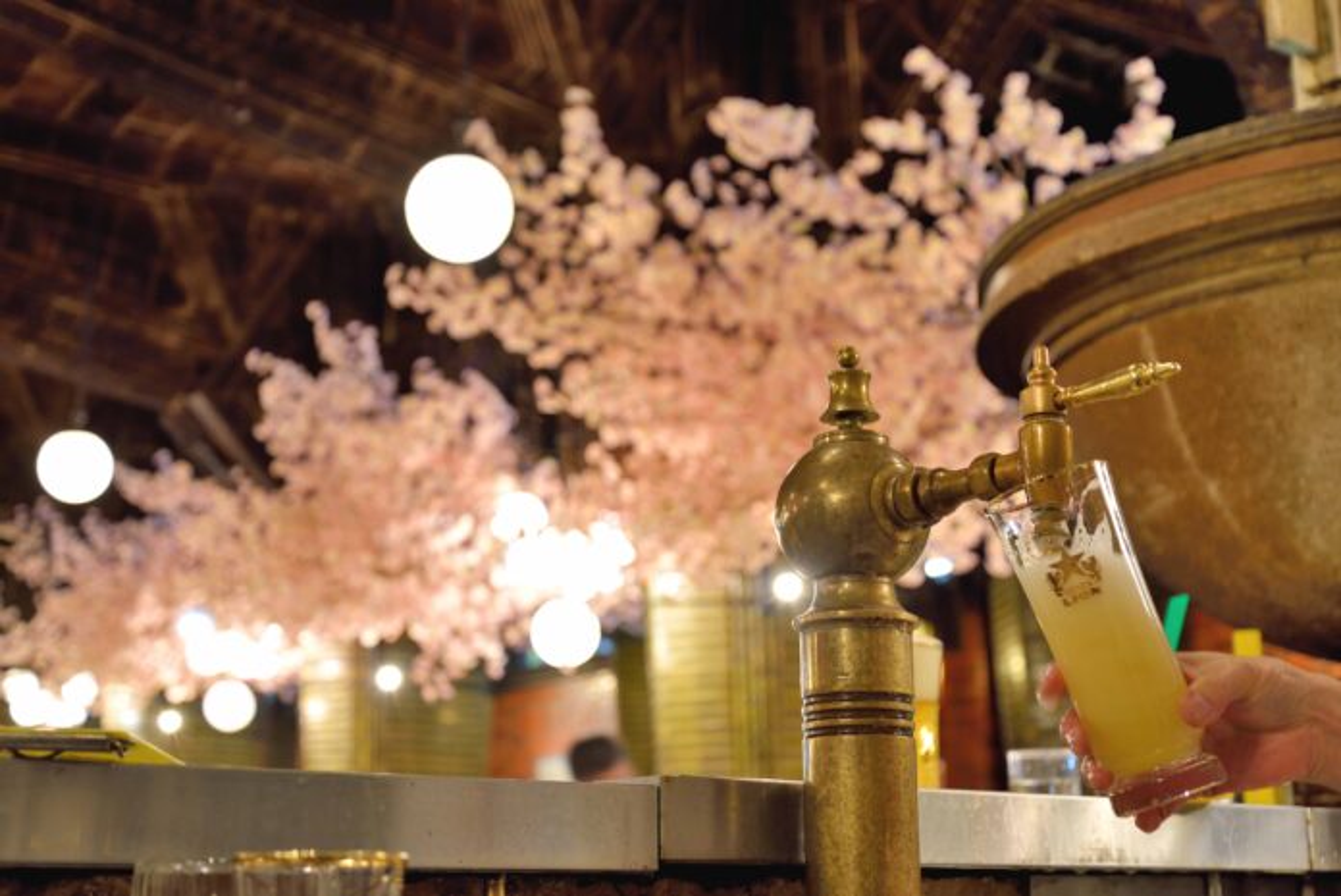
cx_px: 670
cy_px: 448
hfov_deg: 44.5
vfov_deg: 30.6
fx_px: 1640
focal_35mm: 44
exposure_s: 1/10
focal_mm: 44
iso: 400
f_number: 4.2
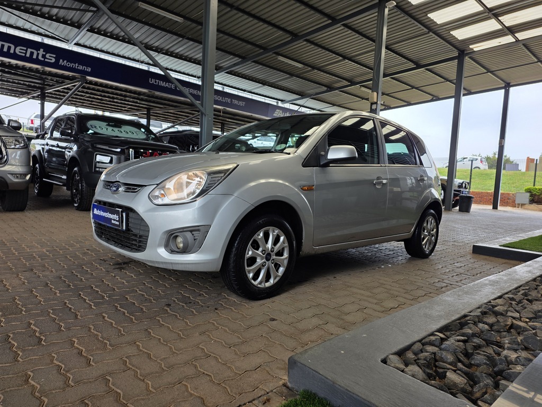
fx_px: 360
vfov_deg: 58.9
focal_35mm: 23
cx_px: 271
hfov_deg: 73.9
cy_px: 204
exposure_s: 1/1372
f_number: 1.7
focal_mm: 6.25
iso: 80
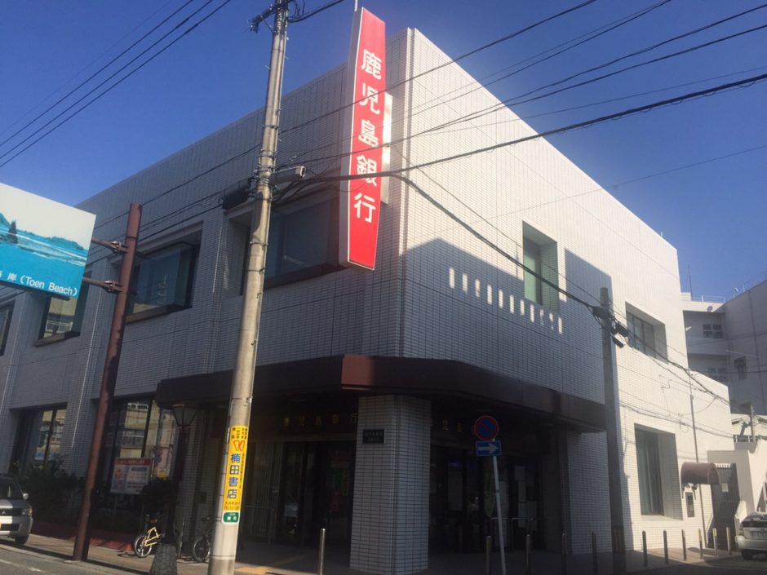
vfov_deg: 48.2
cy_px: 288
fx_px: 643
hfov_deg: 61.7
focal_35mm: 29
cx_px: 384
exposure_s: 1/3300
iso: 32
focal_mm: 4.15
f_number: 2.2
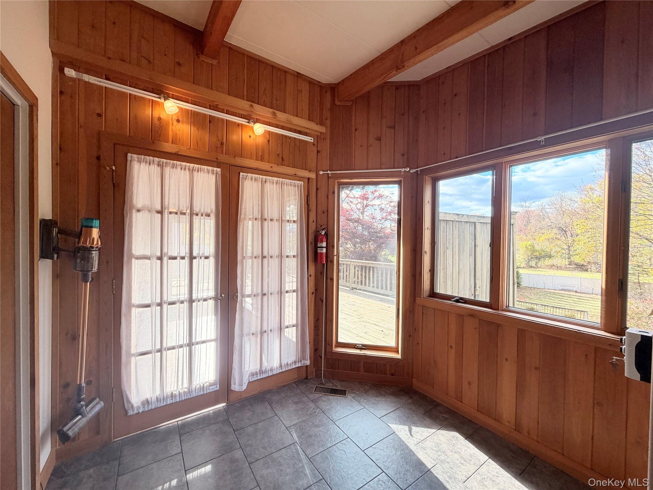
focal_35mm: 14
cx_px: 326
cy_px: 245
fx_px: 264
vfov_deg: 85.7
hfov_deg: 102.1
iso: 64
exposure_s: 1/120
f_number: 2.2
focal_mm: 2.22
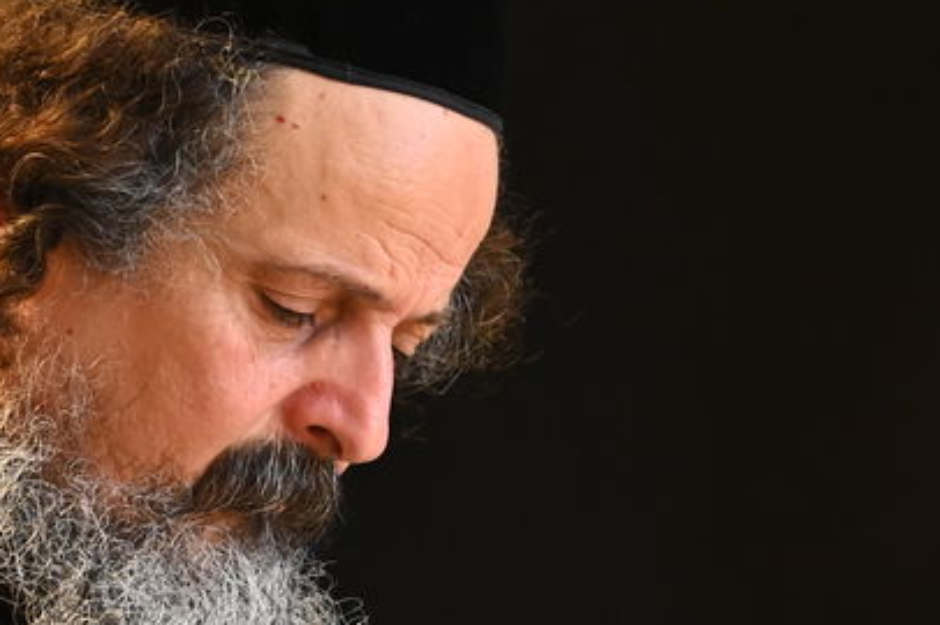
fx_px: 18002
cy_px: 459
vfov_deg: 2.0
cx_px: 868
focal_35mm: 690
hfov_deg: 3.0
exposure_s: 1/200
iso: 2500
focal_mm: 200
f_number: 4.5
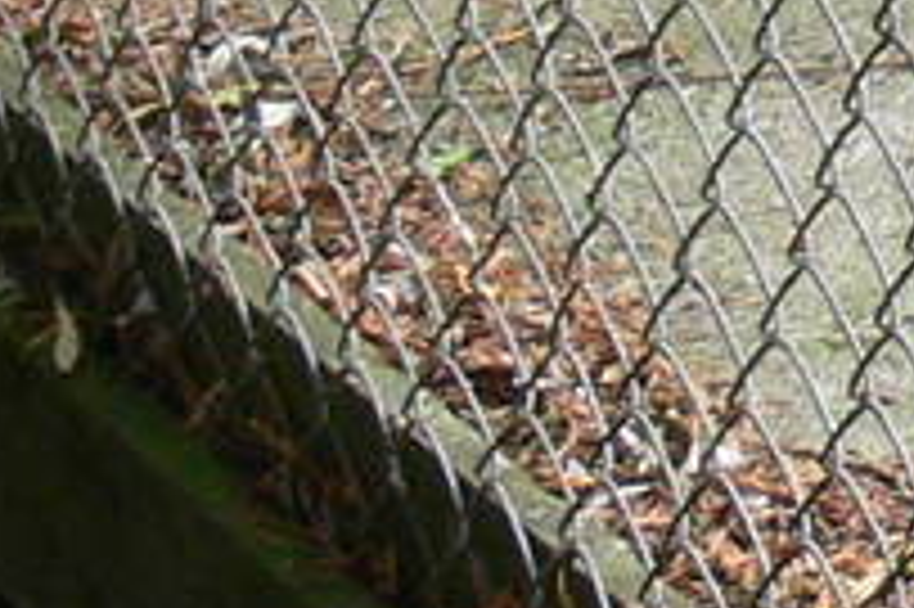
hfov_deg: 6.7
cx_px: 2418
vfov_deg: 4.4
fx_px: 7281
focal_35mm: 287
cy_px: -1892
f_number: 4
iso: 80
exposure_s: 1/50
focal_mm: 7.4
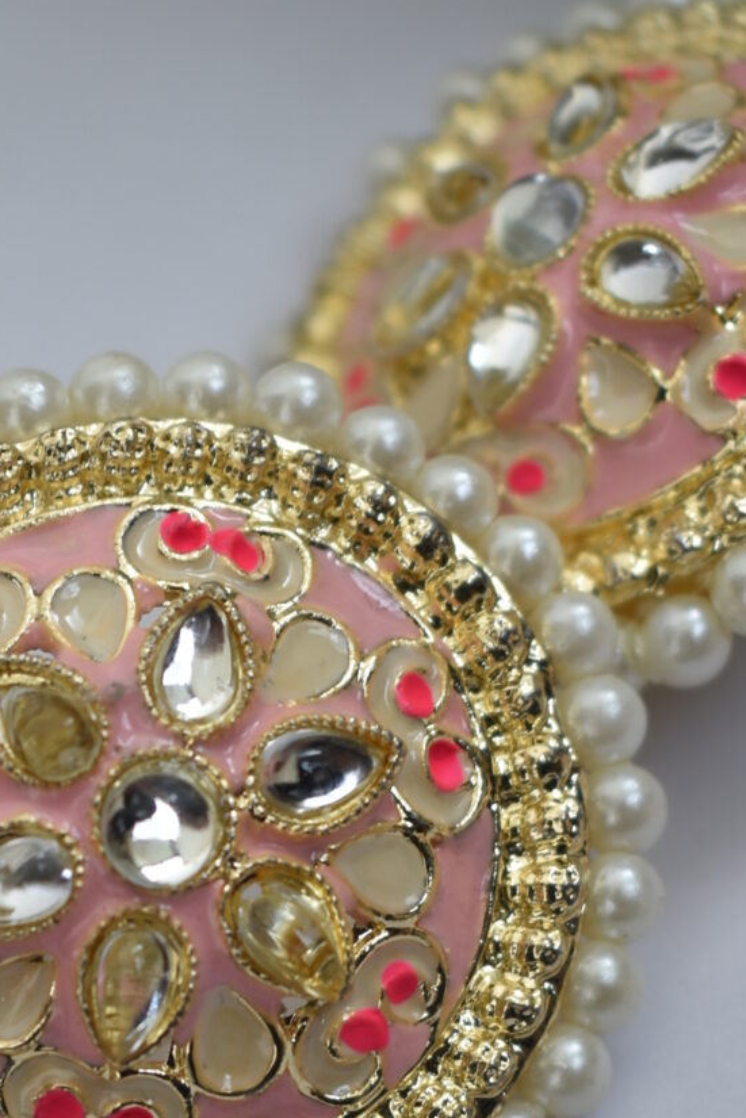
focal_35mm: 93
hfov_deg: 14.7
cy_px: 947
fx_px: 2889
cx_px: 262
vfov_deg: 21.5
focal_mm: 20
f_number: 3.8
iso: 100
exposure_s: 1/40
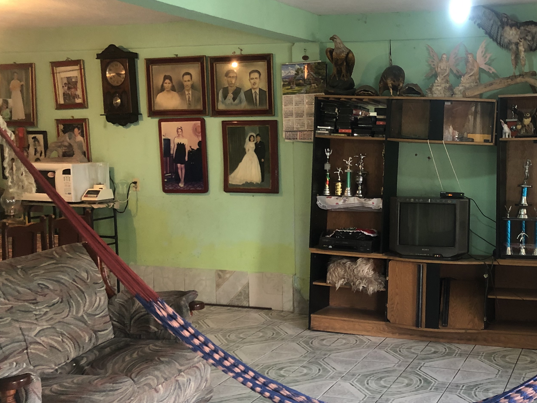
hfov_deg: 40.6
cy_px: 214
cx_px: 415
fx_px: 698
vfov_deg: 32.2
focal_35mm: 45
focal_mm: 4
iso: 64
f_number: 1.8
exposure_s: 1/15
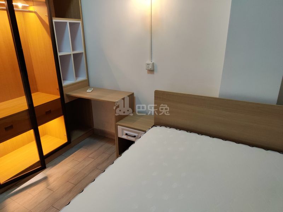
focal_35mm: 41
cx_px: 142
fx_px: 335
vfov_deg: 35.1
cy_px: 106
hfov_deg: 45.8
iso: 315
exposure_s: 1/100
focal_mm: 5.59
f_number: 1.88
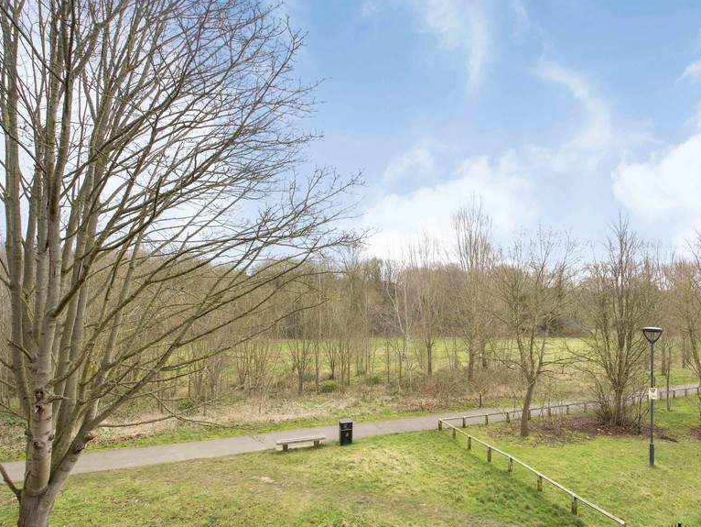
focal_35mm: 18
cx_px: 405
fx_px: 365
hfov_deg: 87.1
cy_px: 294
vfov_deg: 71.4
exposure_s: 1/200
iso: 250
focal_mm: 14
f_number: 10
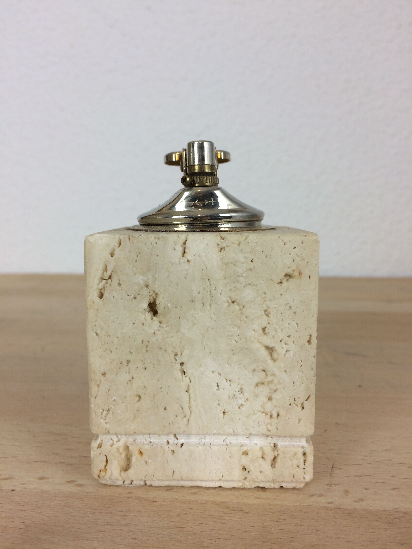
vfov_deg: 61.7
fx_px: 460
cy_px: 274
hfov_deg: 48.2
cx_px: 206
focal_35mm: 29
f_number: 2.2
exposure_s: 1/50
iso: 40
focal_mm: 4.15
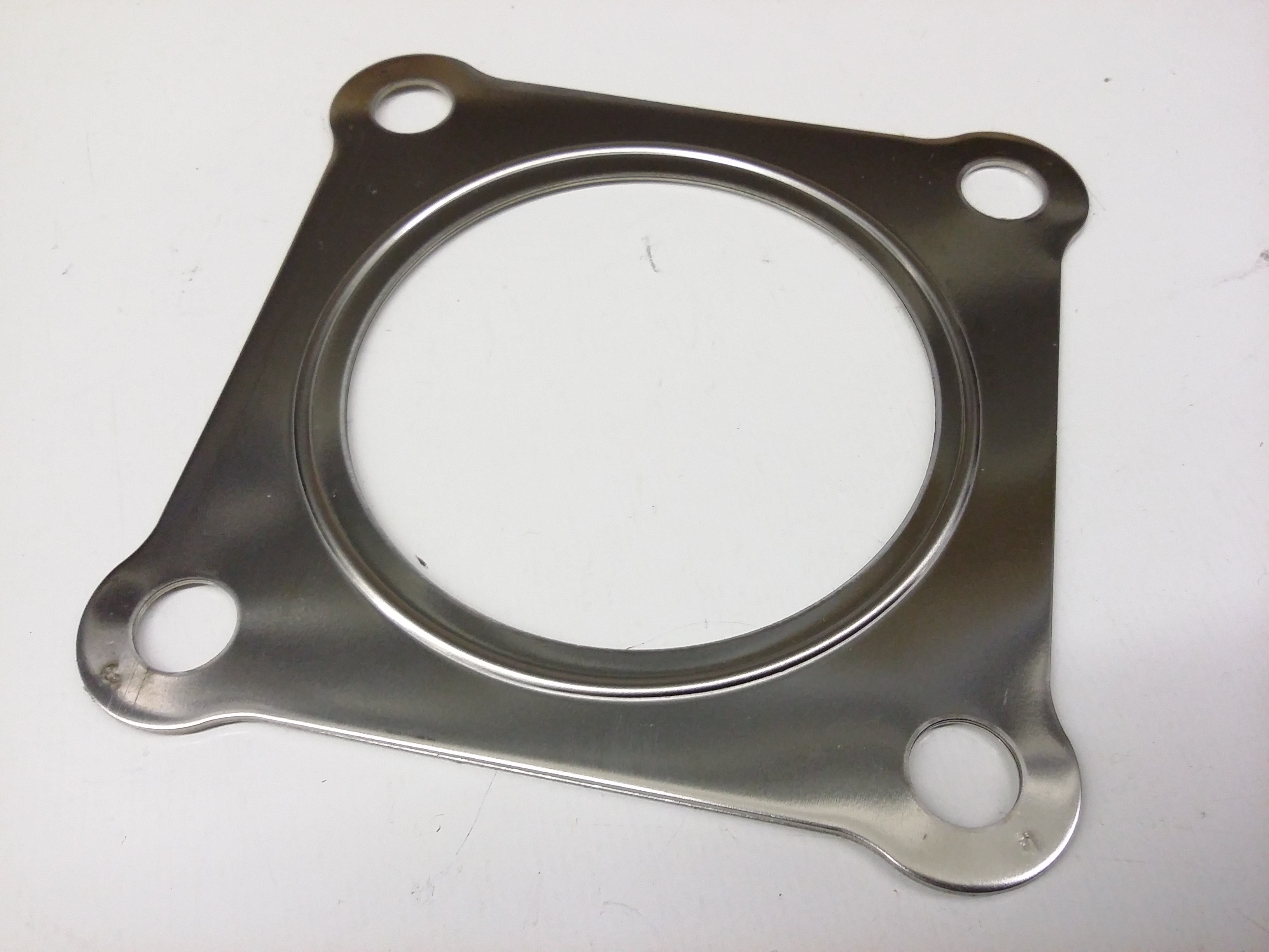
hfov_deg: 56.8
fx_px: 1173
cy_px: 476
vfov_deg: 44.2
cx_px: 634
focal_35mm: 32
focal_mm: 3.4
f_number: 2.4
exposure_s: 1/15
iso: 160
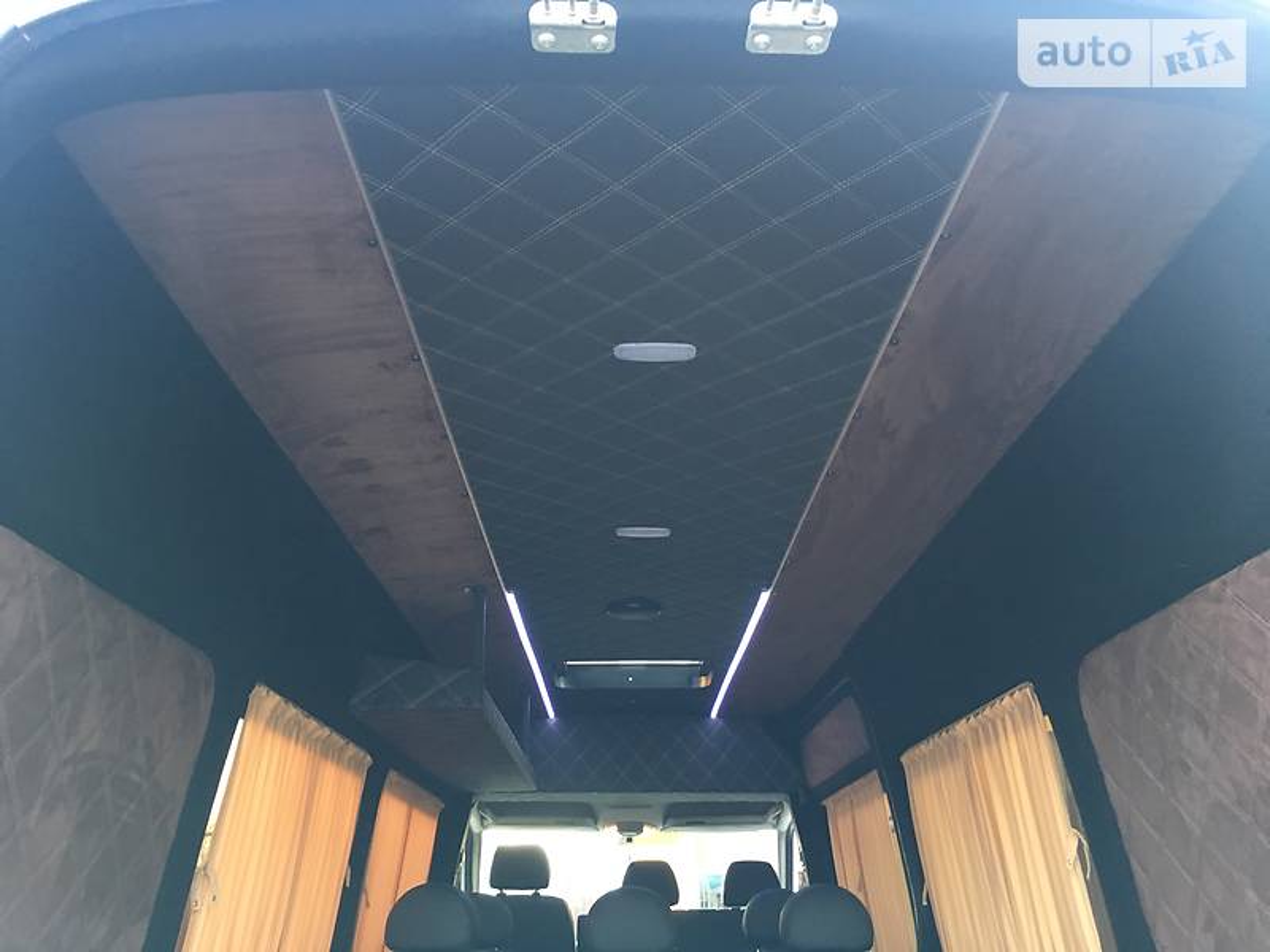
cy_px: 476
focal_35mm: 29
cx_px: 635
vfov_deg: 48.2
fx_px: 1064
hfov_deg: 61.7
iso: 125
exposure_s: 1/33
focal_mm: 4.2
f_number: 2.2
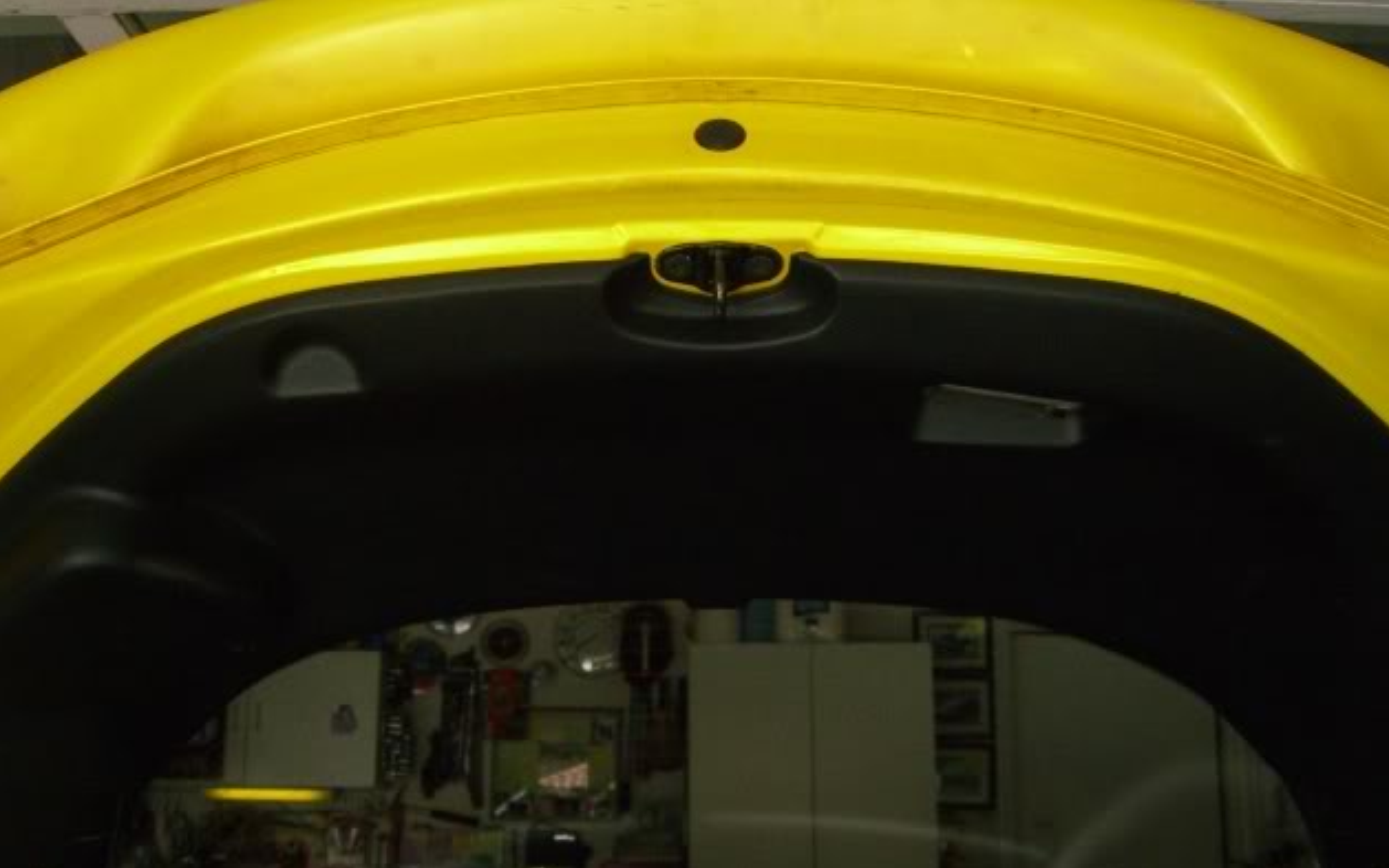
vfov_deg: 31.1
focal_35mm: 41
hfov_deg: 48.2
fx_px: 1552
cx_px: 700
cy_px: 528
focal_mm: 7.9
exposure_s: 1/1000
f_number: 2.8
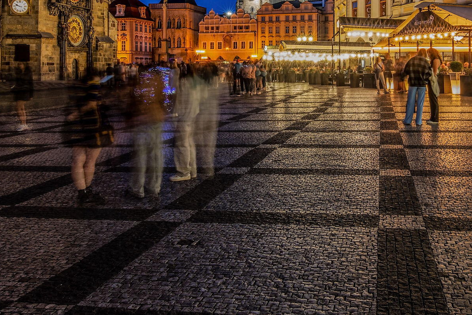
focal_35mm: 38
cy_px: 65
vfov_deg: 34.1
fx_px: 498
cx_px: 310
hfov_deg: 49.9
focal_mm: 19
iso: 160
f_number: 16
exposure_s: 13
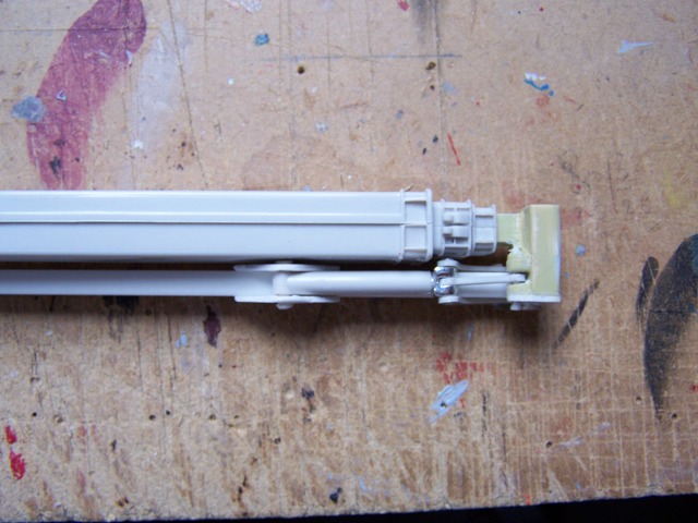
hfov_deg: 49.0
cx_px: 349
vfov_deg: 37.7
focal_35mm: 38
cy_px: 262
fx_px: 766
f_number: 2.8
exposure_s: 1/30
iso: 140
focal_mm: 6.3
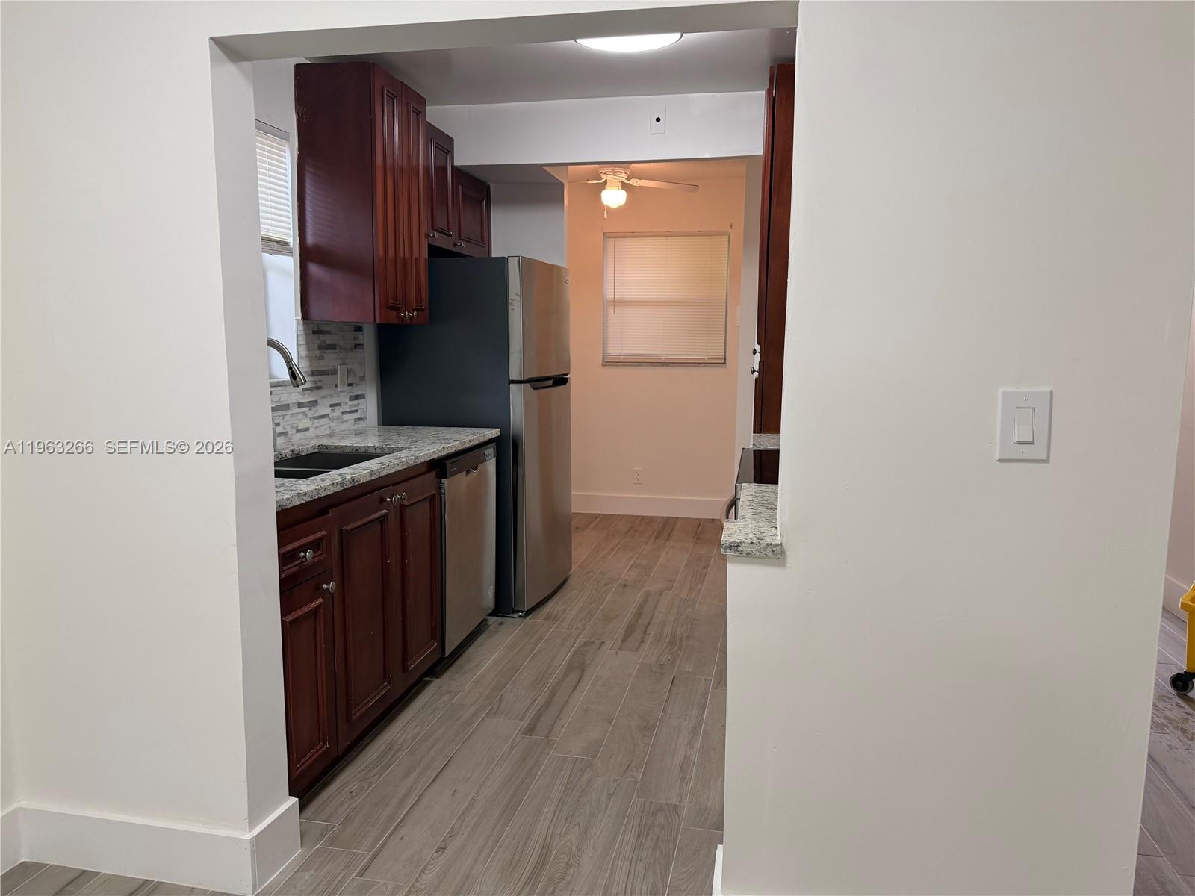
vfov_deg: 56.8
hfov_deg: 71.6
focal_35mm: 24
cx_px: 598
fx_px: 829
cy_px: 448
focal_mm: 6.76
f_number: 1.78
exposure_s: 1/120
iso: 160
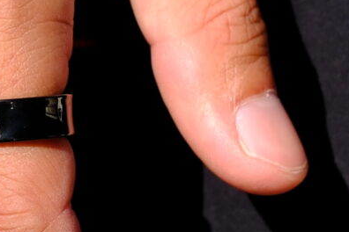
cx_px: 200
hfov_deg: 7.8
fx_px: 2569
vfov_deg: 5.2
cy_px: -40
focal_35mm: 265
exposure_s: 1/800
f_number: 5
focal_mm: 27.1
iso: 160
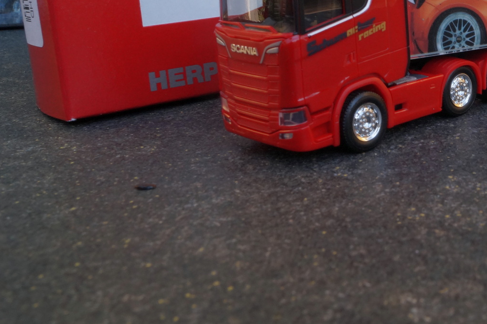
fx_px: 716
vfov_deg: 25.2
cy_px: 78
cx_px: 474
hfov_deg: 34.5
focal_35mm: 53
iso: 400
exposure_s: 1/60
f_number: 18
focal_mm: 18
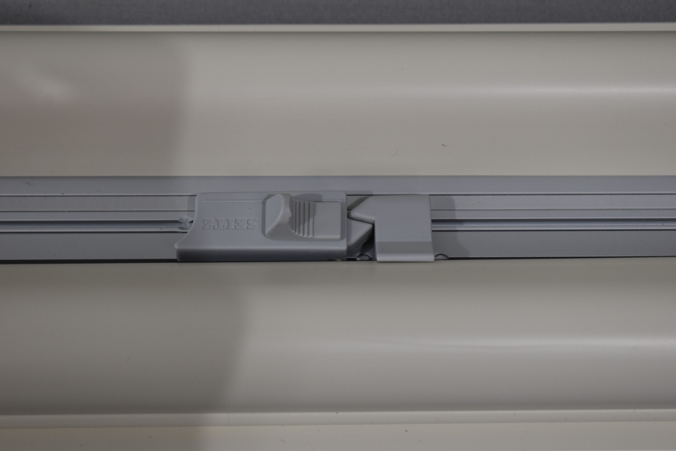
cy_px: 226
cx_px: 338
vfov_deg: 16.6
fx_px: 1549
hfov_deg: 24.6
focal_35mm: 82
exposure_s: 1/125
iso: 250
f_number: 5.6
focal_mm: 55
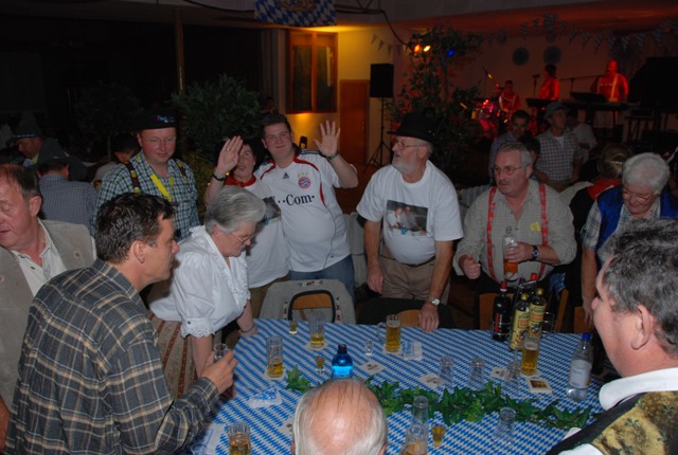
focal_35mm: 27
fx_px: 510
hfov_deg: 67.3
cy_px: 228
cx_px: 339
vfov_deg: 48.2
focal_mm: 18
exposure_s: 1/60
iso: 400
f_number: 5.6
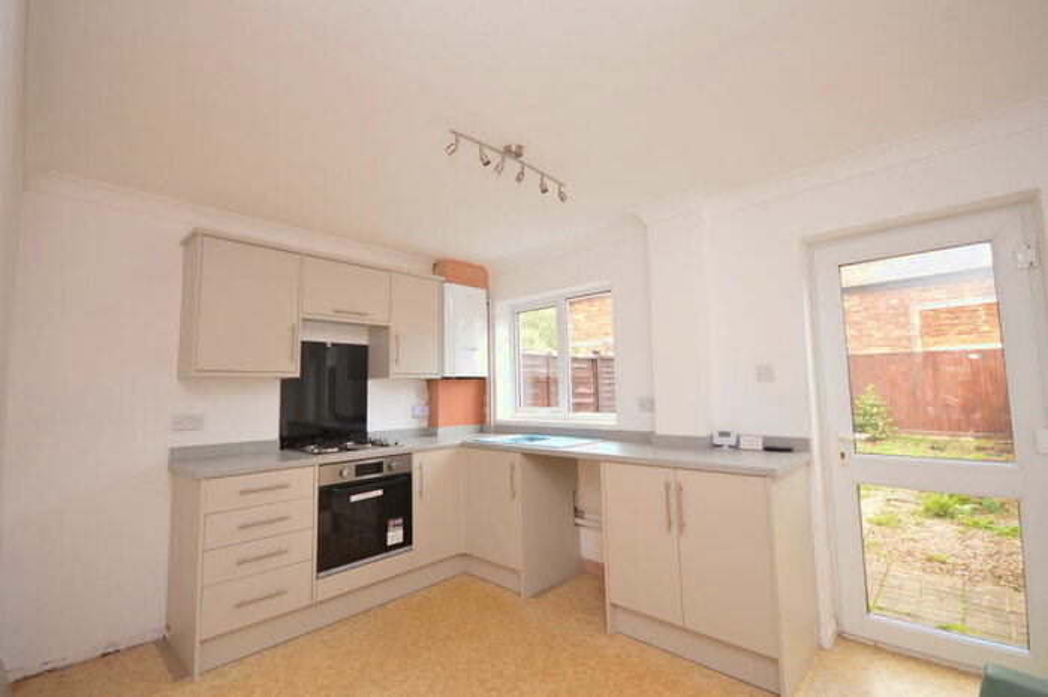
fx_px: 436
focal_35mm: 15
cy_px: 348
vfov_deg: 77.3
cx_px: 524
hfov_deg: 100.4
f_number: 4.5
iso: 400
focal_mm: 10
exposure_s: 1/80
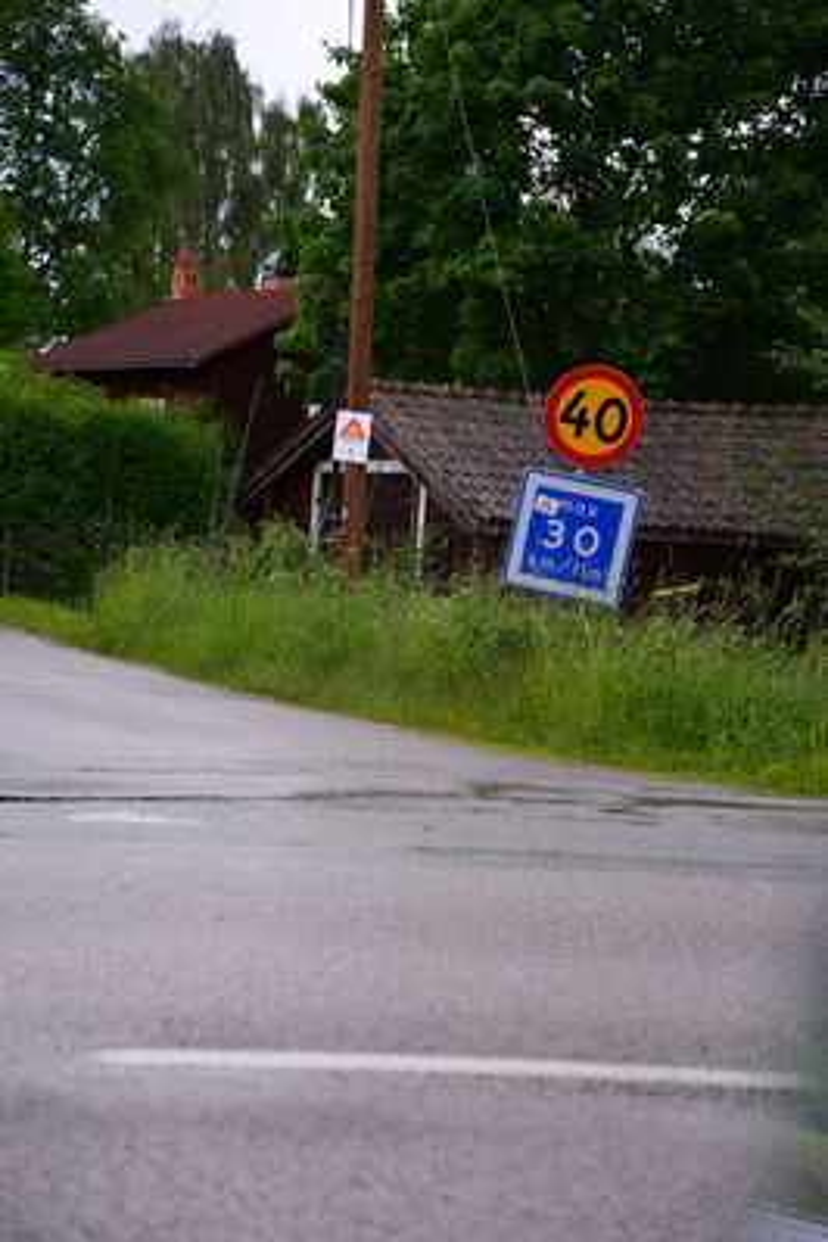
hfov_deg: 16.1
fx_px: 2932
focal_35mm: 85
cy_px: 621
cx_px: 414
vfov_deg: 23.9
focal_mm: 85
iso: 100
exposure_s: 1/125
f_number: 4.5
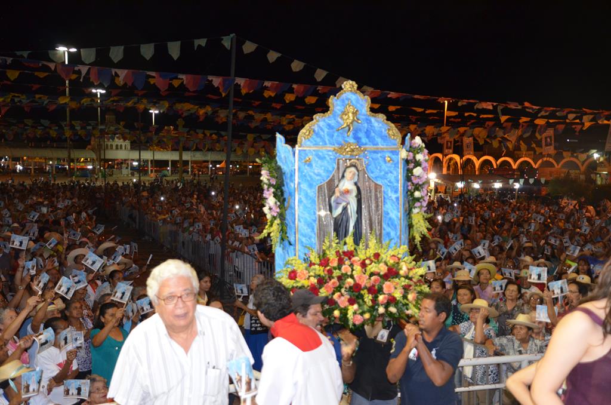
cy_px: 202
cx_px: 306
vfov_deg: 34.1
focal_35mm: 39
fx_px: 660
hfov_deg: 49.6
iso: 1800
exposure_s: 1/60
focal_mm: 26
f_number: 3.8
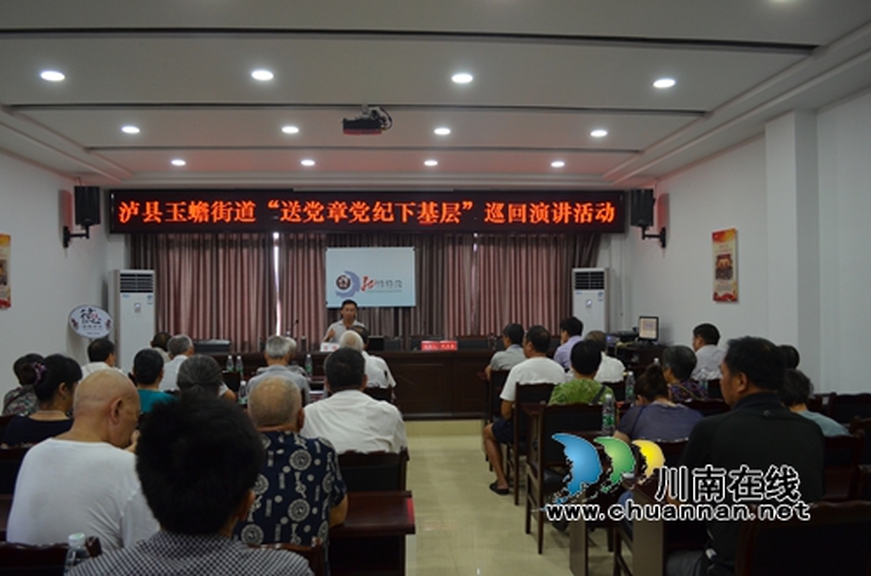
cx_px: 436
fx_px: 724
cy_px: 288
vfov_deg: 43.4
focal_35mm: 30
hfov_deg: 62.0
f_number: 4
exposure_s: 1/60
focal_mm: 20
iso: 640
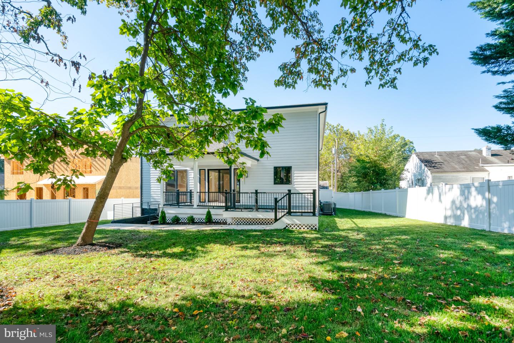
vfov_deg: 73.8
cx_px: 257
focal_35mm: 16
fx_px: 228
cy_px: 172
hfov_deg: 96.7
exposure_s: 1/1000
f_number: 8
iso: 1250
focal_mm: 16
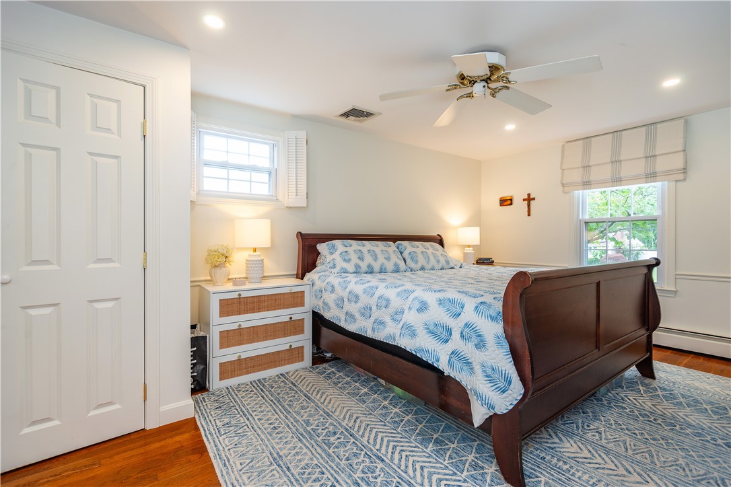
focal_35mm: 16
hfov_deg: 96.7
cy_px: 244
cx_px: 366
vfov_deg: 73.7
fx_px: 325
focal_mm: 16
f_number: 6.3
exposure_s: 1/5
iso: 100
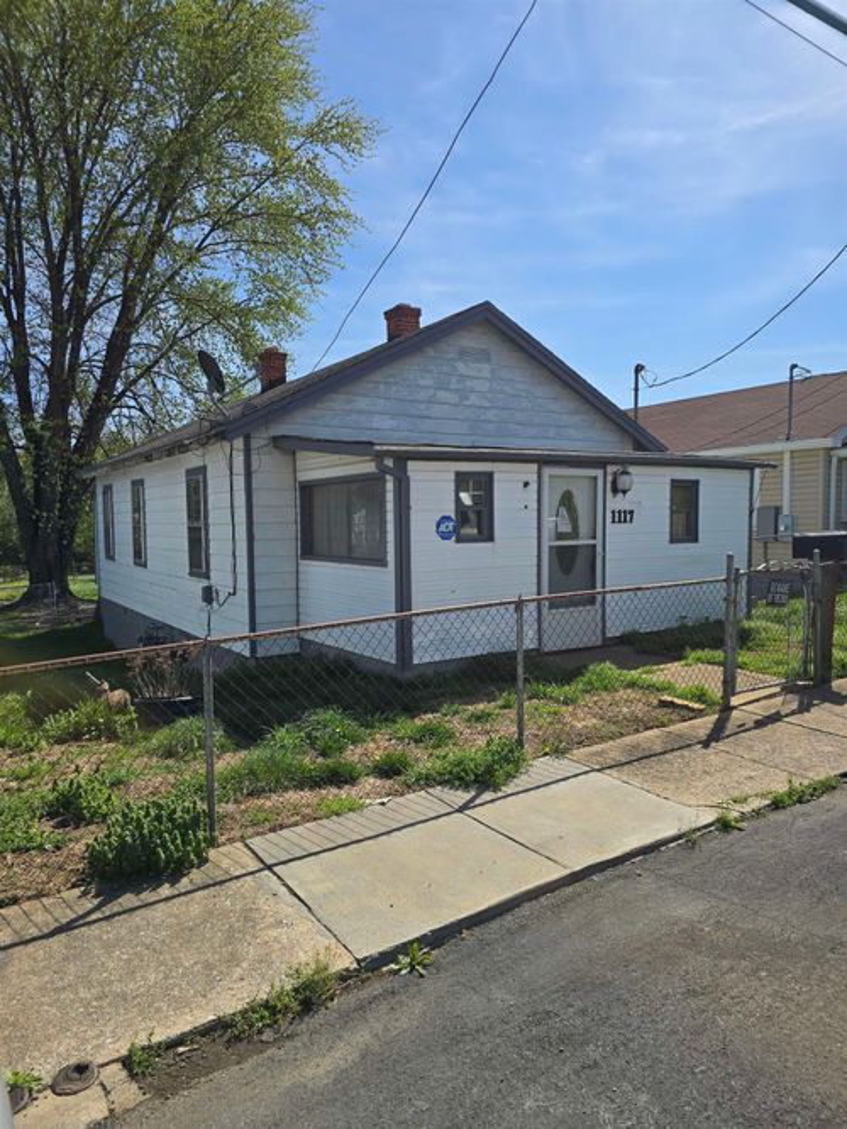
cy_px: 564
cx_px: 424
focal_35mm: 23
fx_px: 751
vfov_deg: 73.9
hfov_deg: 58.9
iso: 12
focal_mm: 6.3
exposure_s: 1/986
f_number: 1.7
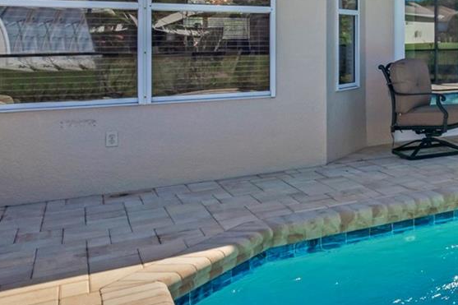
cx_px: 631
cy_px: 64
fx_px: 585
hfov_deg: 30.7
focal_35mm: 46
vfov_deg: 28.6
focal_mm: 16
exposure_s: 1/200
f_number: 8
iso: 400
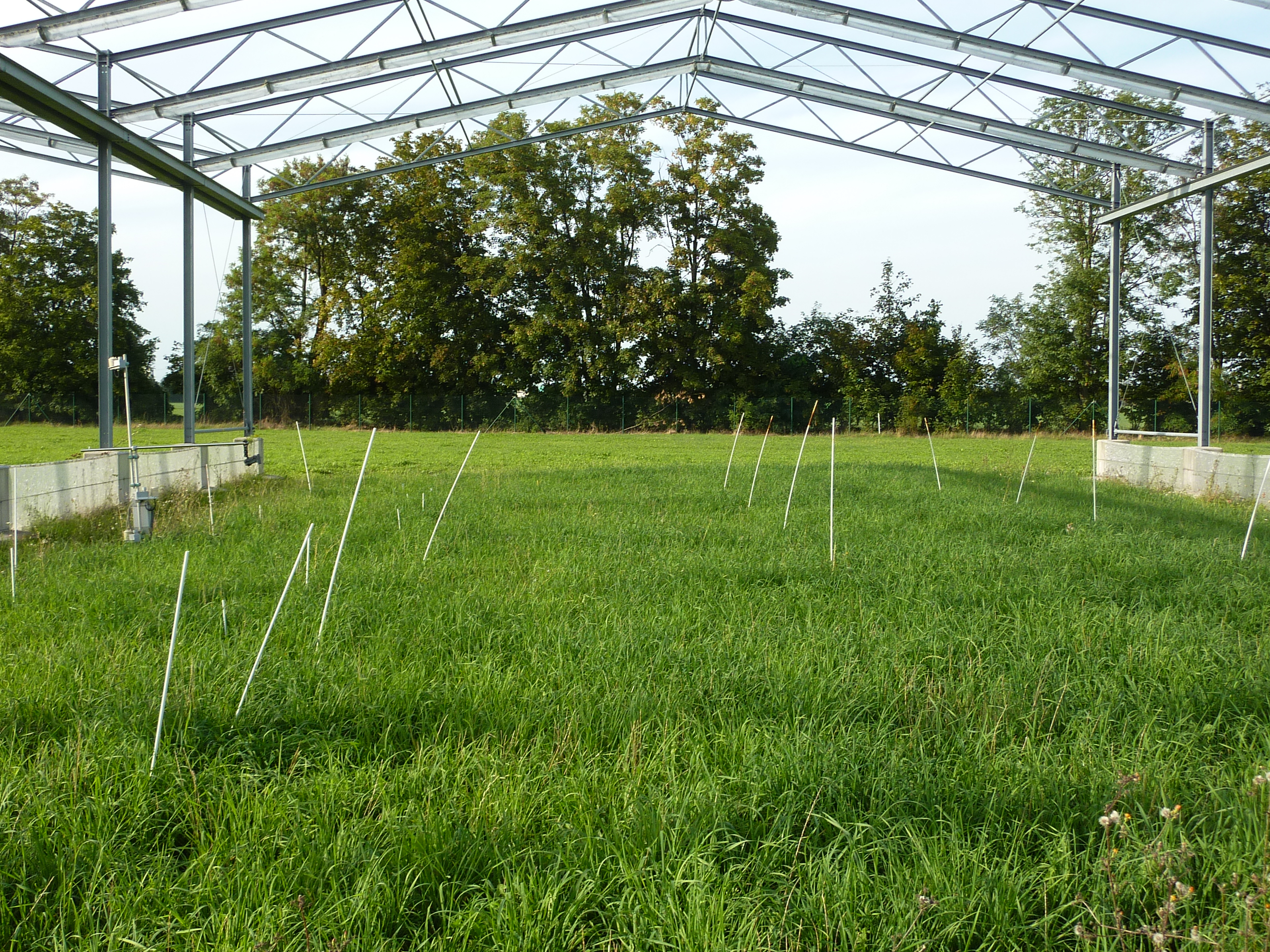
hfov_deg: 46.8
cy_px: 464
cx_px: 600
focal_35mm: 40
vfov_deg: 36.0
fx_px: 1468
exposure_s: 1/320
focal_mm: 5.7
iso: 80
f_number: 4
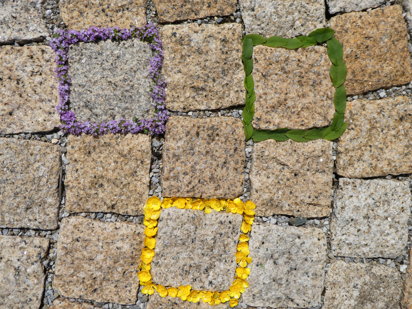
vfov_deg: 38.7
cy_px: 154
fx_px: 440
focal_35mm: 37
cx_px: 206
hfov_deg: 50.1
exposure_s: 1/1000
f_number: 5
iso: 80
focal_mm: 6.7
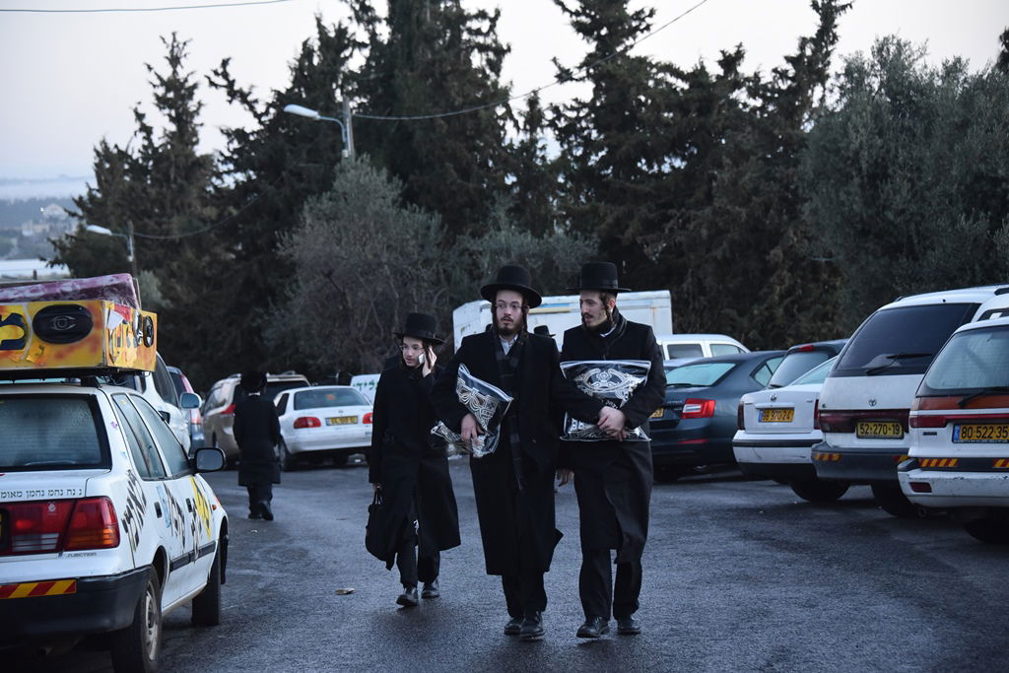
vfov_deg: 15.2
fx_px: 2523
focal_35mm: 90
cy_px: 336
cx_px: 504
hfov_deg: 22.6
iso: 3200
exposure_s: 1/125
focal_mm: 90
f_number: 5.3
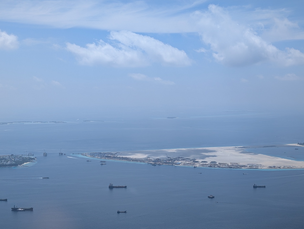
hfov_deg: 38.9
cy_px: 114
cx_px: 152
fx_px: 431
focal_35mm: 49
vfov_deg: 29.7
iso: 22
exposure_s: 1/2331
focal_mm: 6.9
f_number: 1.68
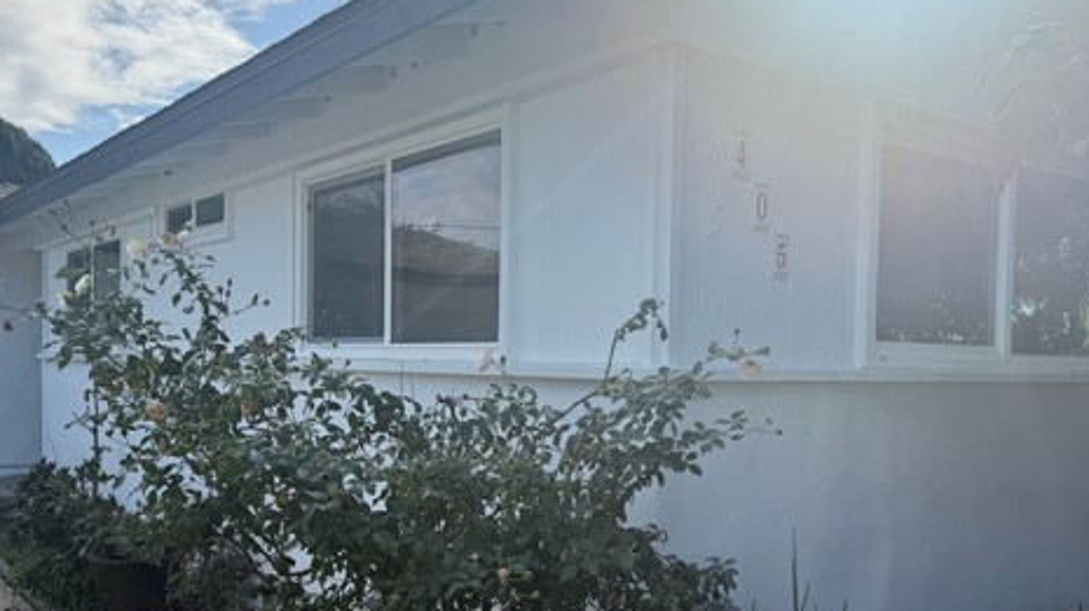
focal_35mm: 36
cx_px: 576
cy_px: 403
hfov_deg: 55.3
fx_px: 1039
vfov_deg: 32.5
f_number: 1.78
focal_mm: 6.76
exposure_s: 1/5319
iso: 100
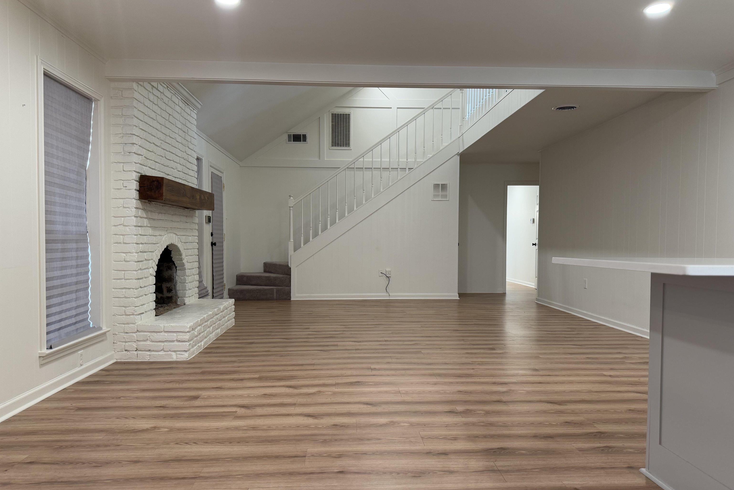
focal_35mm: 25
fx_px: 510
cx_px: 367
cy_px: 257
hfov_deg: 71.5
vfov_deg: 51.3
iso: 160
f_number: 1.78
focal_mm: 6.76
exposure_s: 1/60
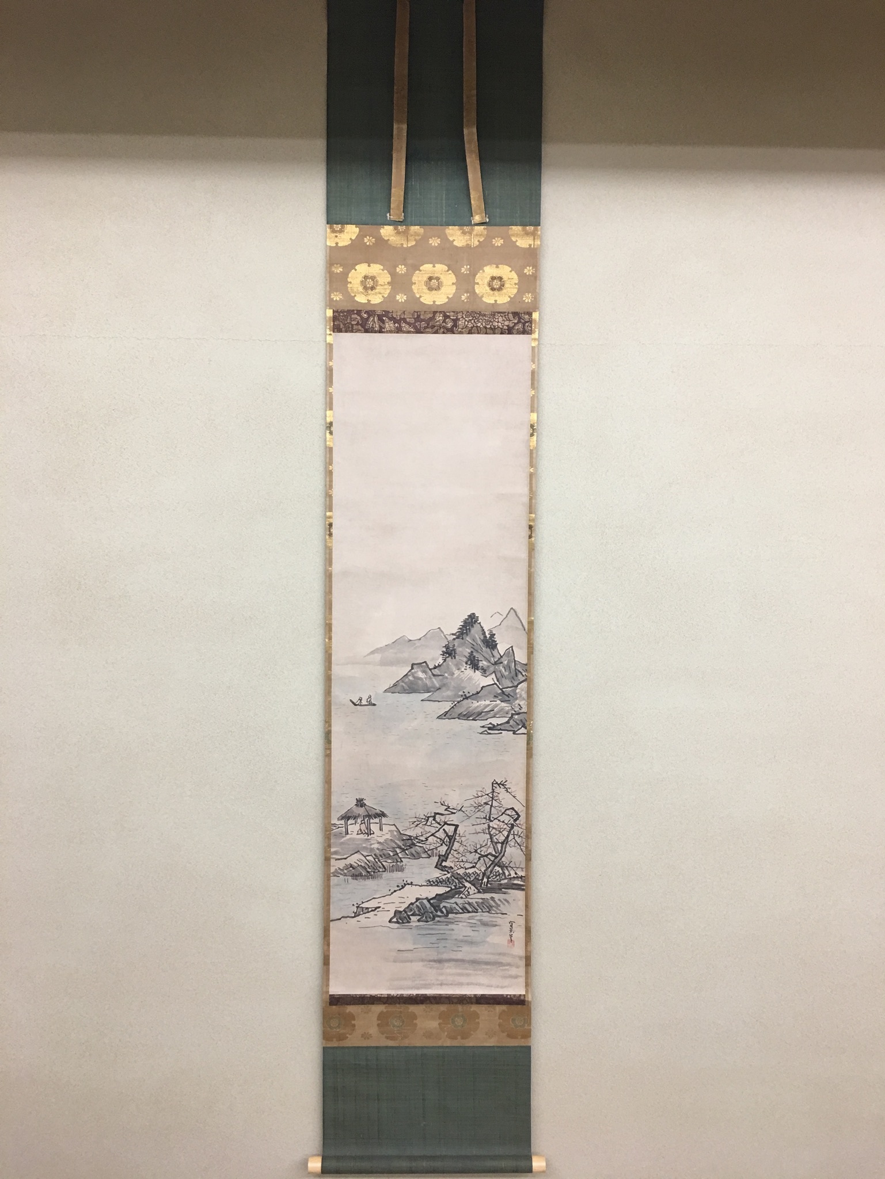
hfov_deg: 48.2
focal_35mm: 29
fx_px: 988
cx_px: 442
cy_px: 590
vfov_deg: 61.7
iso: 50
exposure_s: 1/15
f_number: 2.2
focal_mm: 4.15
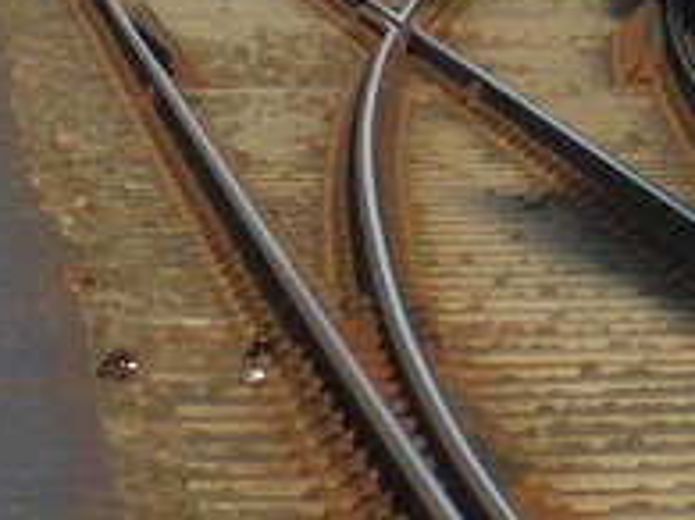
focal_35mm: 475
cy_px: -385
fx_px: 9531
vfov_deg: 3.1
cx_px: 1436
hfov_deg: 4.1
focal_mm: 13.8
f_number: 5.5
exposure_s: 1/500
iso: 100
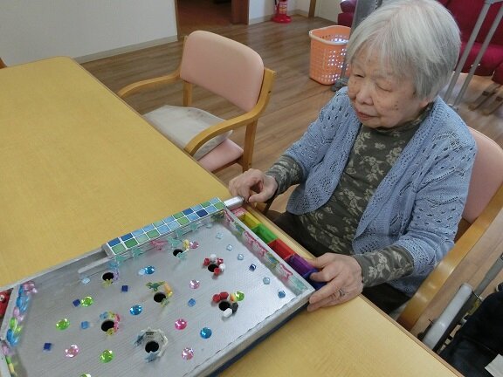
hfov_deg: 69.4
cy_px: 188
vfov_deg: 54.9
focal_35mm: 25
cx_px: 252
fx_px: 363
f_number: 3.5
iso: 320
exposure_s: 1/125
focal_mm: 4.5
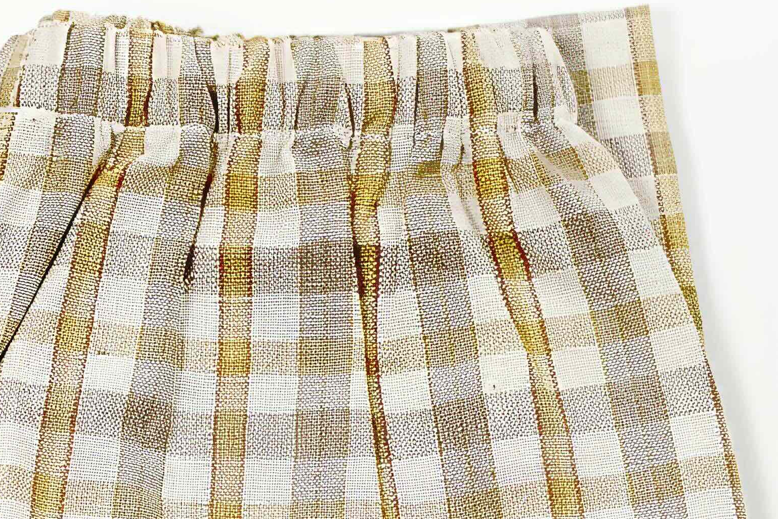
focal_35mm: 195
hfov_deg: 10.4
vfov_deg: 7.0
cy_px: 424
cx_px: -163
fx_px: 4215
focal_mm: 50
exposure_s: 1/400
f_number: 3.5
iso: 500
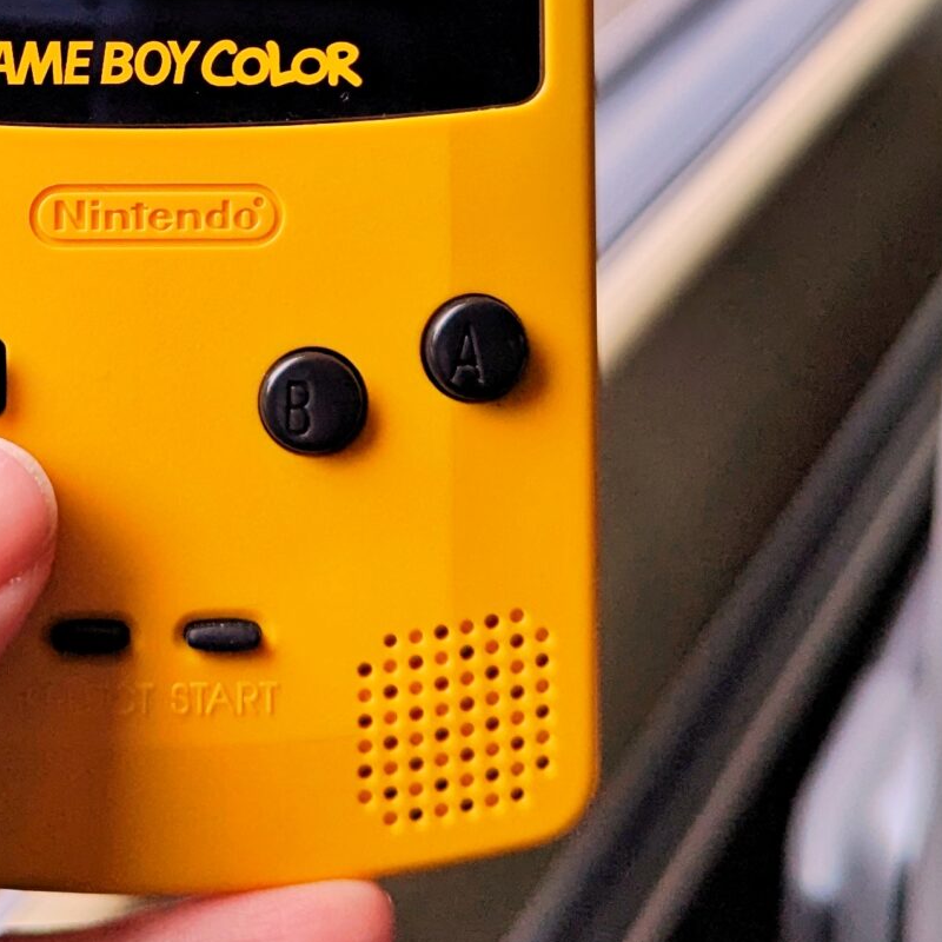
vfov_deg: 24.4
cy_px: 34
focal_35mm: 68
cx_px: 150
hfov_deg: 24.8
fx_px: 2094
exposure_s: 1/354
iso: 152
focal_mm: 6.81
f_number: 1.85
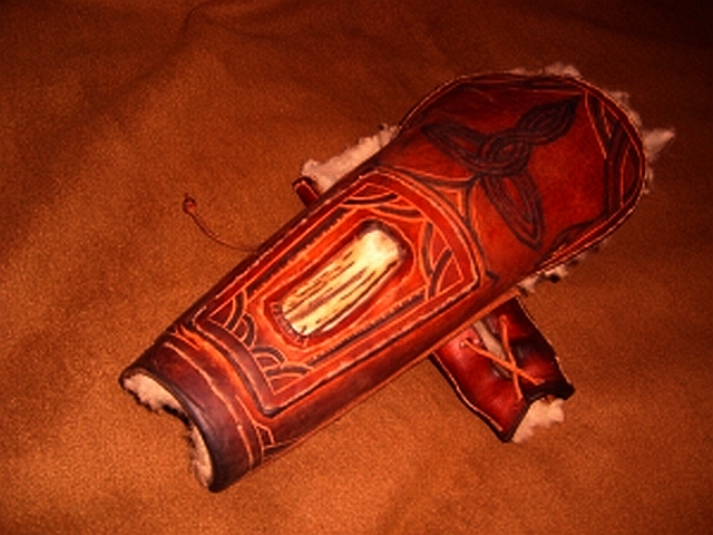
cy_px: 268
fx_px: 721
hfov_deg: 52.6
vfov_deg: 40.7
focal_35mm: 35
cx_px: 356
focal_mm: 5.8
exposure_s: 1/30
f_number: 2.8
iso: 50
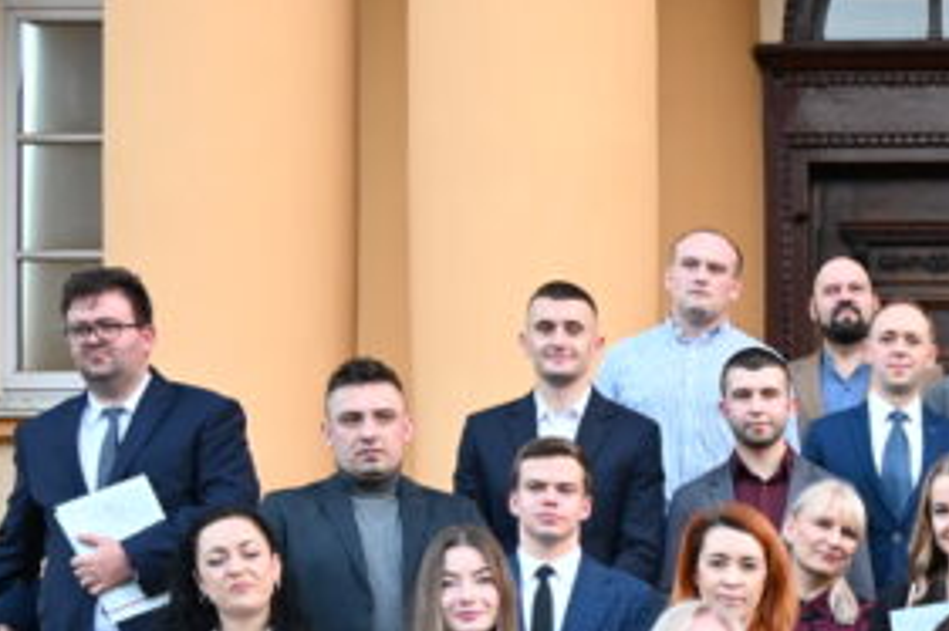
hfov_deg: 20.5
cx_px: 1071
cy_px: 769
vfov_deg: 14.0
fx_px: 2486
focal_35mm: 94
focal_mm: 23
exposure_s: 1/125
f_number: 4.2
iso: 1100
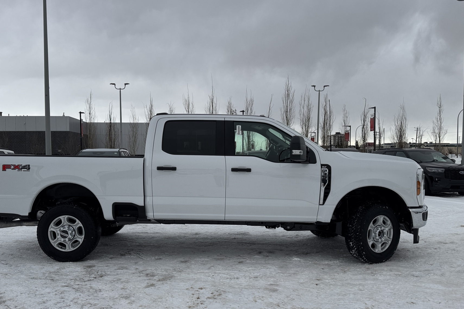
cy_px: 176
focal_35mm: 30
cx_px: 195
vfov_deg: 43.5
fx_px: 387
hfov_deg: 61.6
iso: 80
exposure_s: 1/2604
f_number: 1.78
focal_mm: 6.76
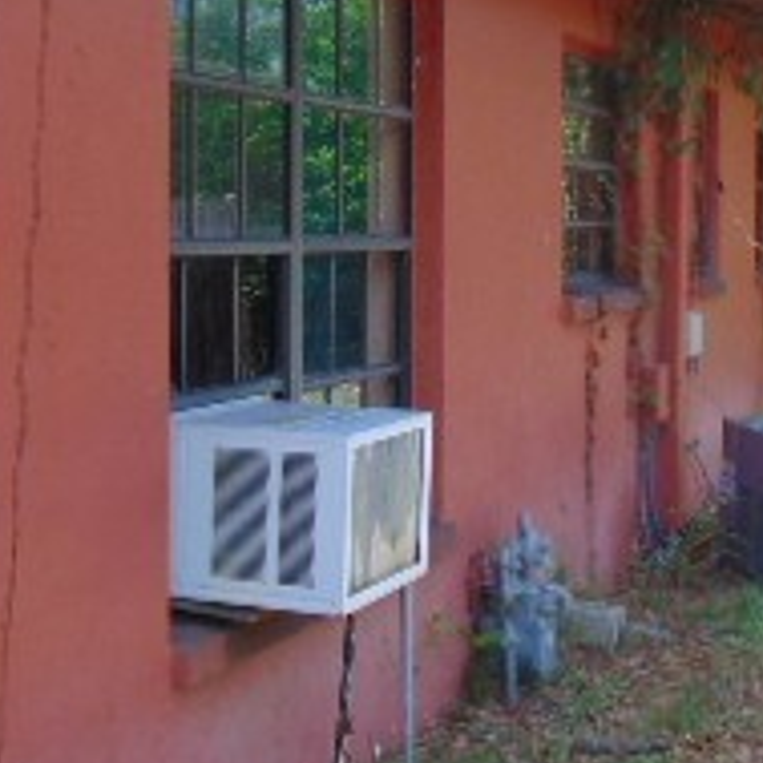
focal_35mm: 75
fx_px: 1870
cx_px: 327
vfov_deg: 22.9
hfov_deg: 23.0
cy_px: 246
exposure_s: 1/320
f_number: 3
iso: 80
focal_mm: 4.5
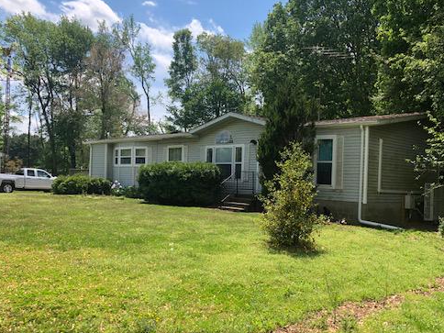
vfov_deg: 38.7
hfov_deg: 49.9
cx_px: 259
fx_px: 475
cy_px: 174
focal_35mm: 37
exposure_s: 1/1389
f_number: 1.8
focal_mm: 4
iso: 20
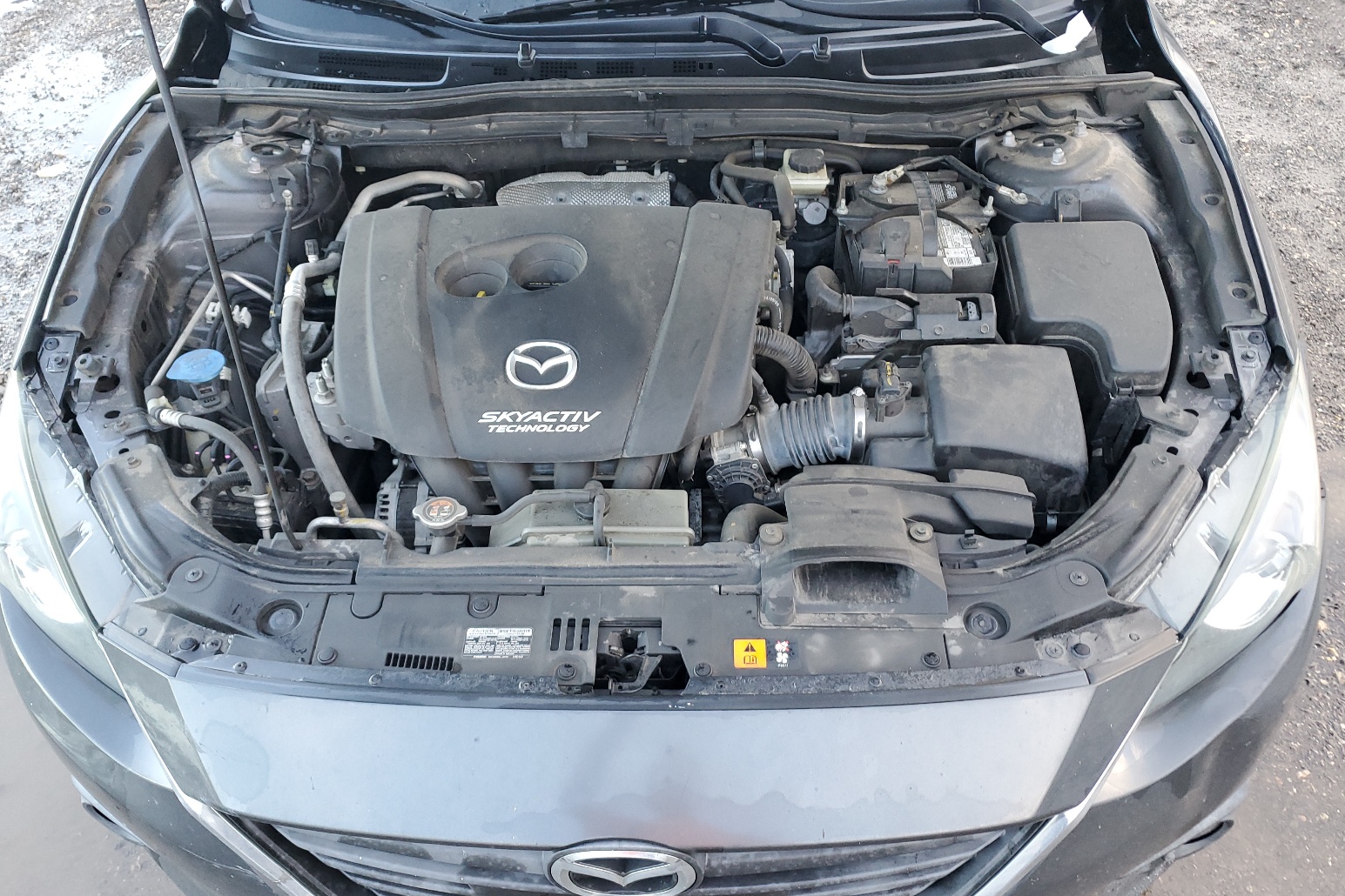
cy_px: 440
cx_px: 669
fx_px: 1046
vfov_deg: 46.4
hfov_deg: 65.5
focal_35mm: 28
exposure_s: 1/60.2
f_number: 1.5
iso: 125
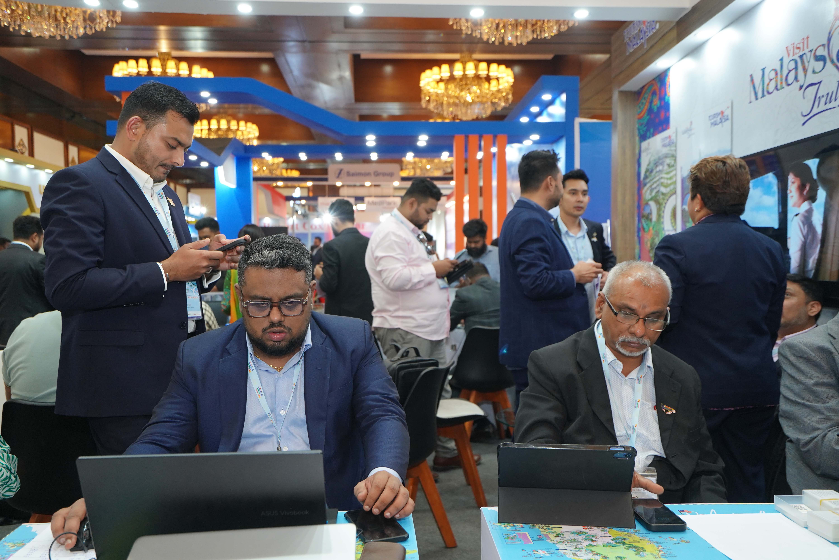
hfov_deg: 61.9
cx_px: 420
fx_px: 699
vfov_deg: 43.6
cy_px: 280
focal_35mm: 30
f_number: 4
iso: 1250
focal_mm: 30
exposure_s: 1/100
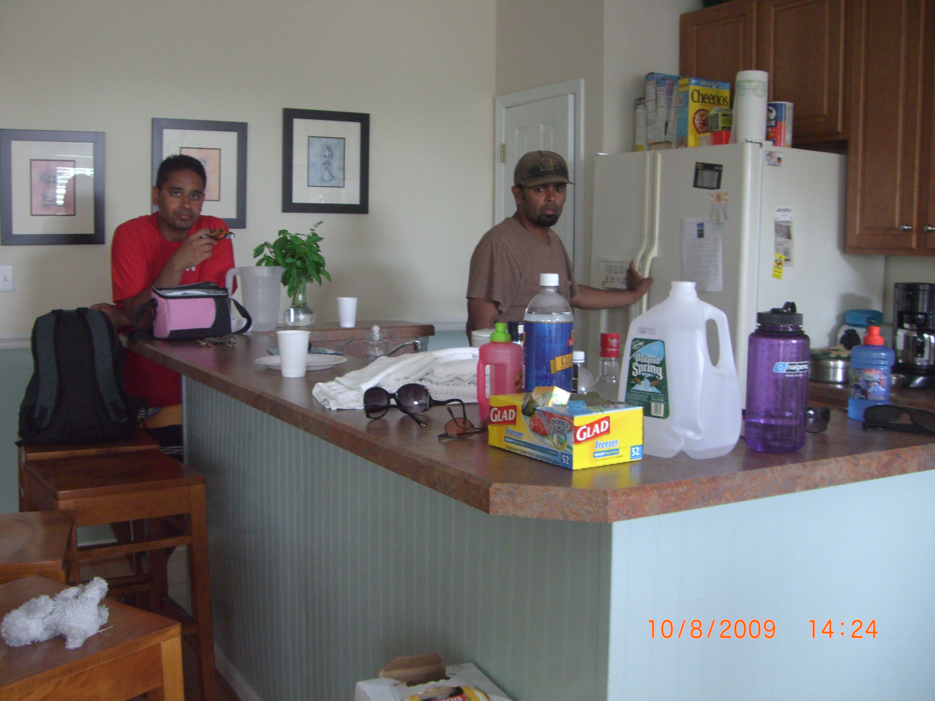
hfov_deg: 49.0
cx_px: 468
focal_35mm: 38
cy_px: 350
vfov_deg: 37.7
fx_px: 1026
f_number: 2.7
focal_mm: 6.2
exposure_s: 1/50
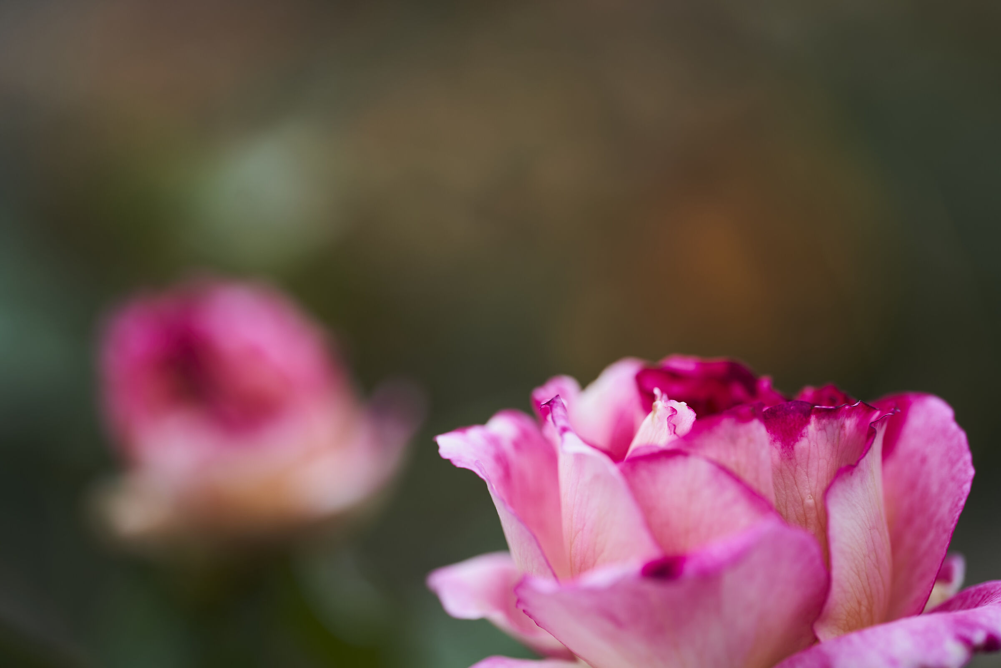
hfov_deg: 19.5
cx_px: 500
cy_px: 334
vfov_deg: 13.0
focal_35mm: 105
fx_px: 2919
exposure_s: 1/160
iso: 100
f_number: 3.5
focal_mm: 105
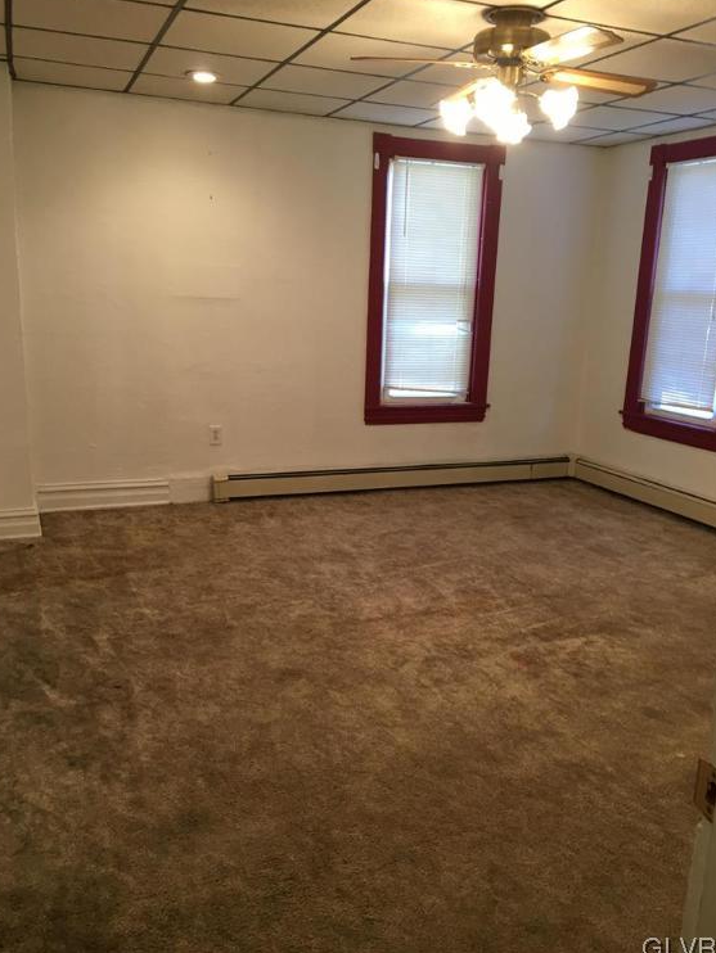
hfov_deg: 46.8
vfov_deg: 59.9
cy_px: 484
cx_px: 354
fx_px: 827
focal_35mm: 30
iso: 80
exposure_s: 1/30
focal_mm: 4.15
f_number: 2.2
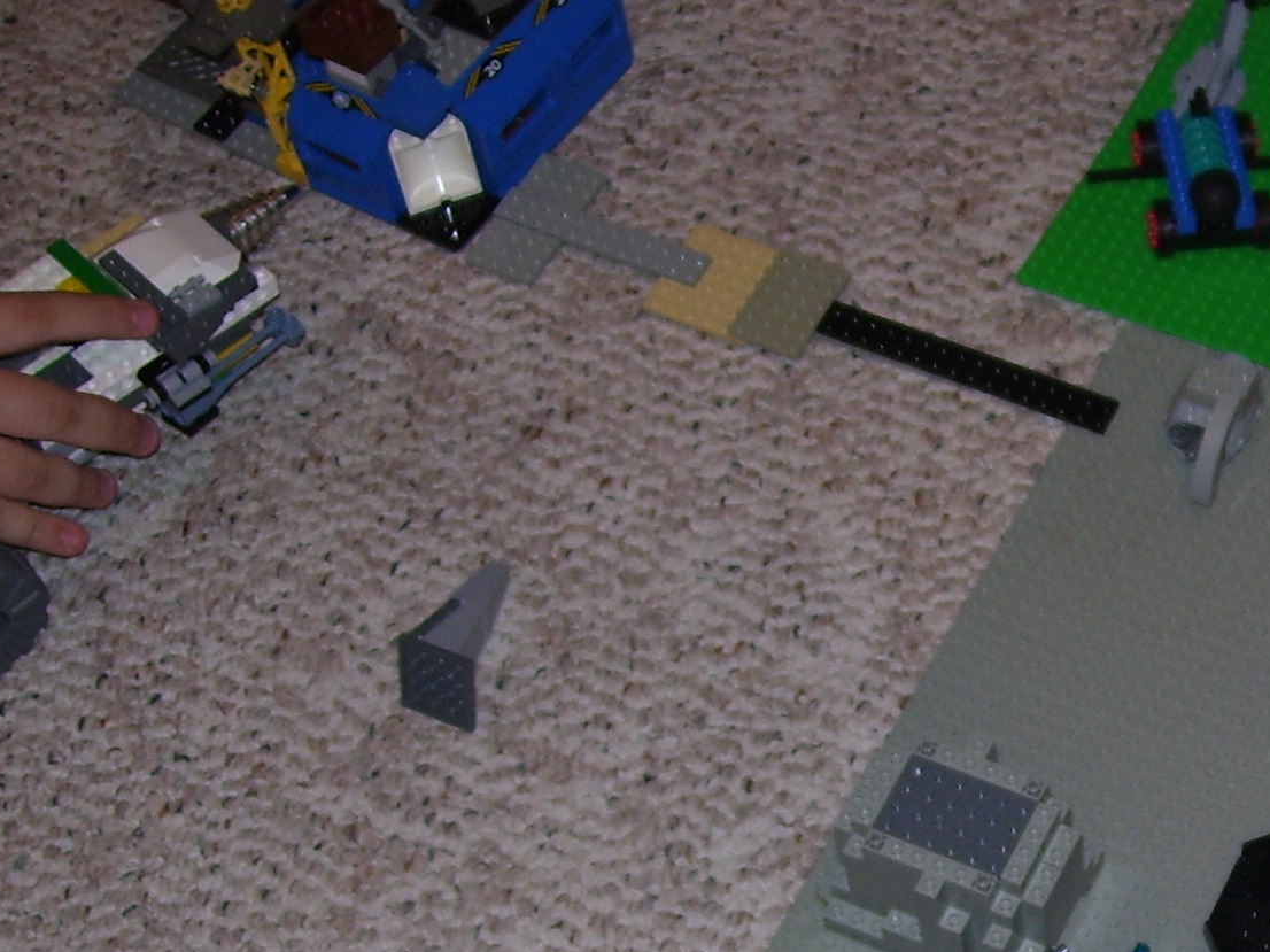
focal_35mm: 75
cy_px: 836
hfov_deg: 24.9
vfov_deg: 19.3
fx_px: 2751
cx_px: 1249
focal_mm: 6
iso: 80
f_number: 2.7
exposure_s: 1/60
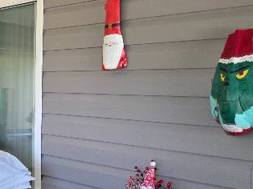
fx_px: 453
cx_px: -35
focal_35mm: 62
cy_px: 111
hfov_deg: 28.0
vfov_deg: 23.6
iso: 200
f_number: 1.7
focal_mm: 6.3
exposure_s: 1/120
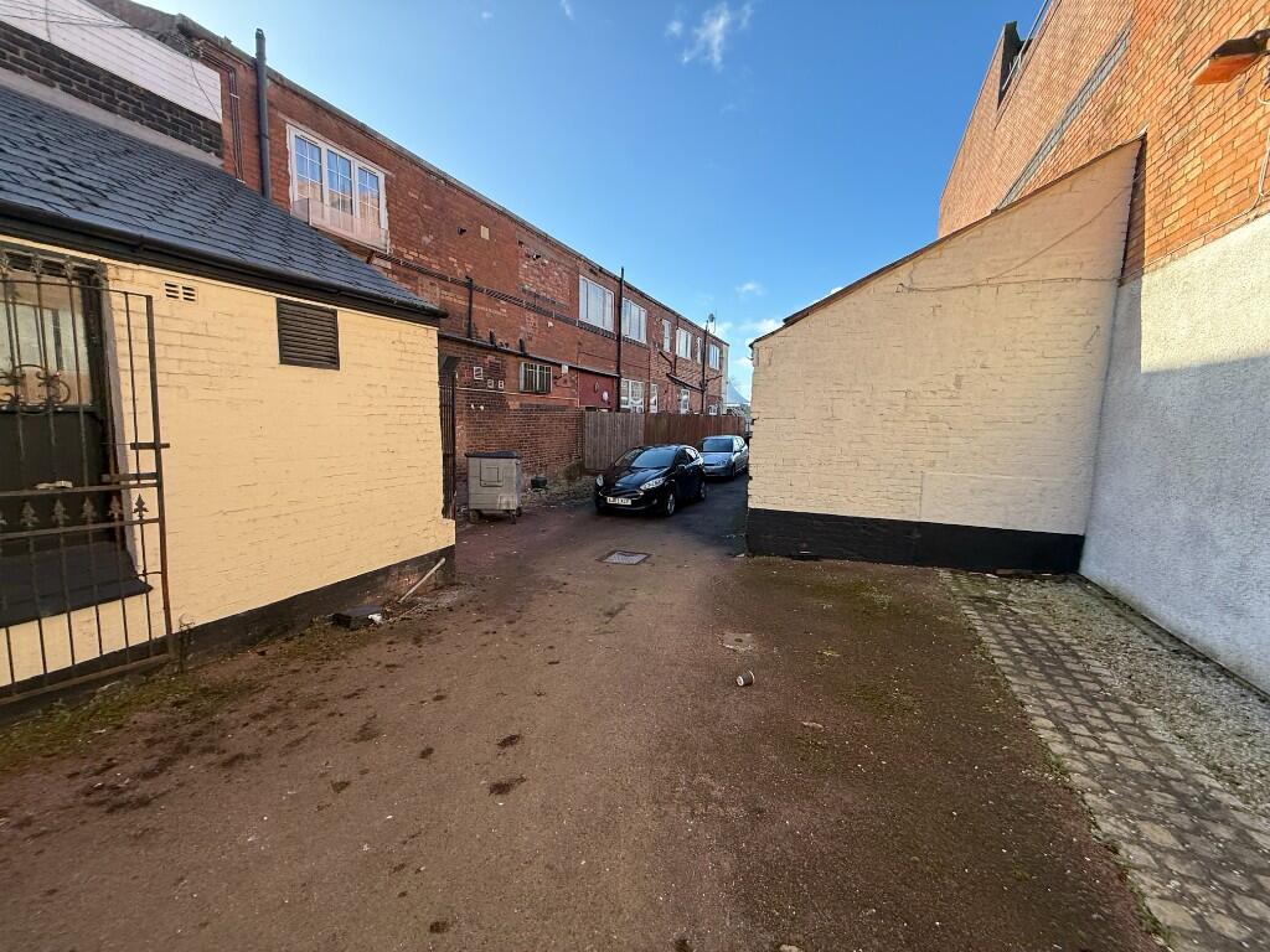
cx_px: 635
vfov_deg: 85.7
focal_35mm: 14
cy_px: 476
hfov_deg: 102.1
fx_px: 514
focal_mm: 2.22
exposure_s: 1/445
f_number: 2.2
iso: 64
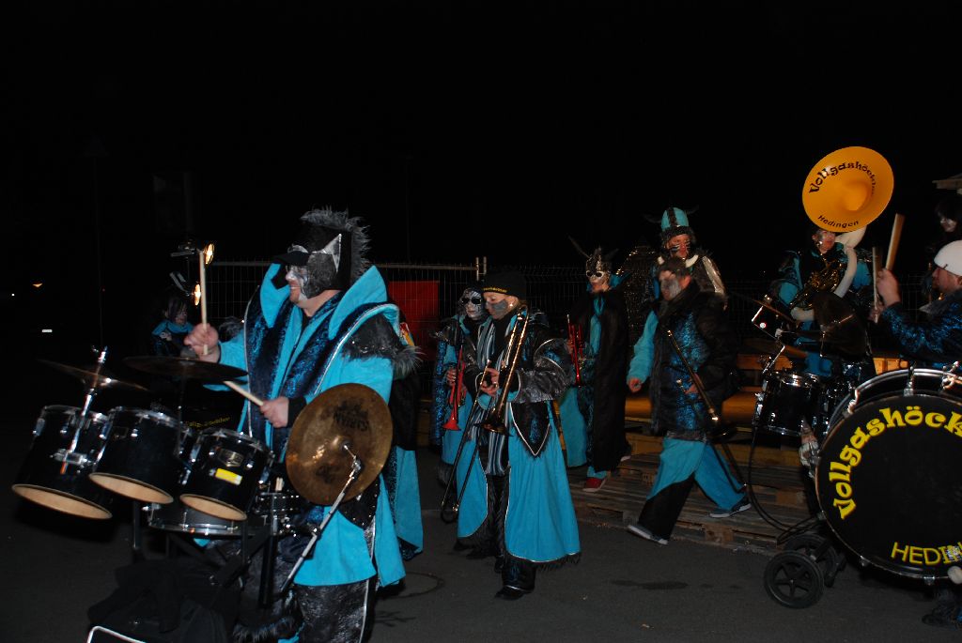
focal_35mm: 46
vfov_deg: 29.0
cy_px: 322
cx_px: 481
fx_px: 1244
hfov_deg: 42.3
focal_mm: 31
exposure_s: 1/60
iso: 200
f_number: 4.2
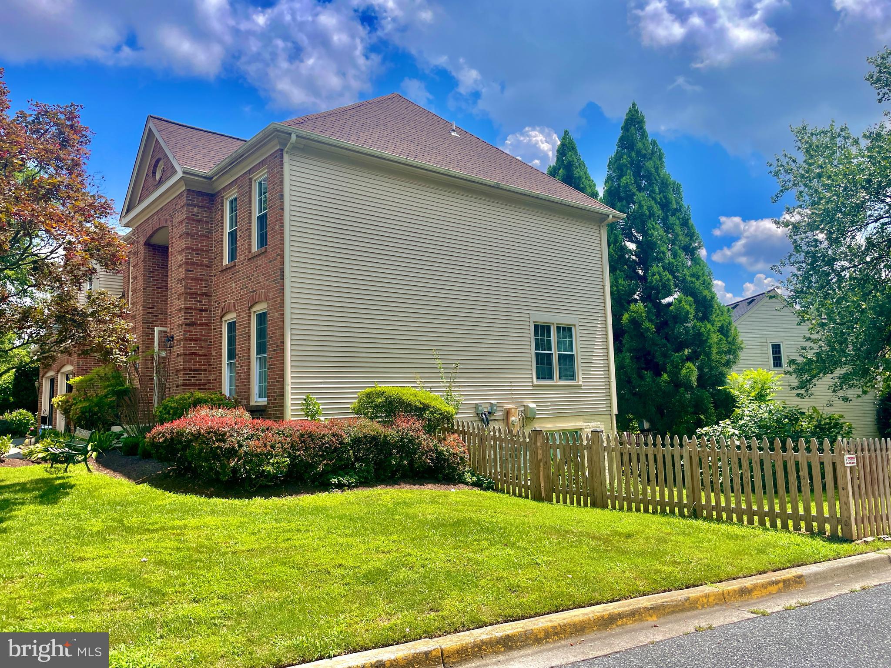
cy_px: 334
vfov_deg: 53.1
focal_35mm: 26
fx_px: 669
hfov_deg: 67.3
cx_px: 446
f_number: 1.6
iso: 32
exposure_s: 1/2959
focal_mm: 4.2
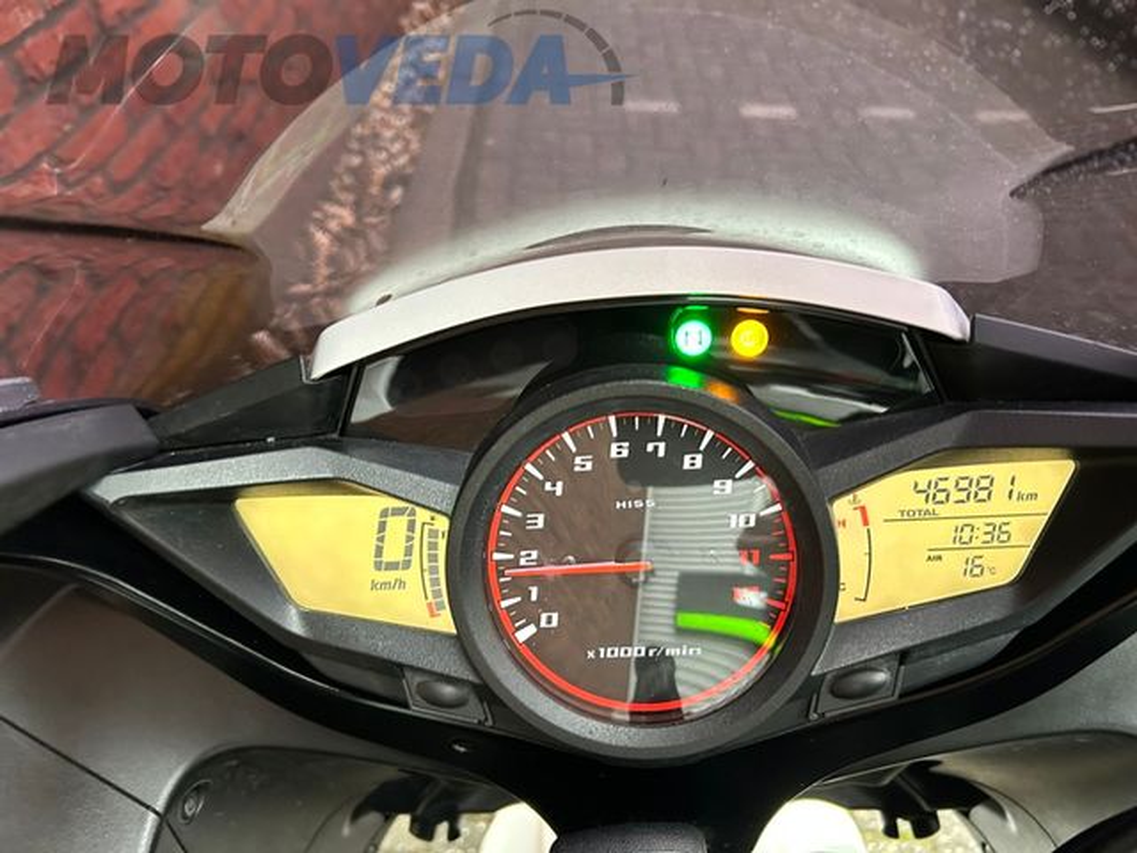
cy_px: 426
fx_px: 854
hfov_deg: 67.3
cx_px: 568
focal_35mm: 26
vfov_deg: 53.1
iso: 500
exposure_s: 1/35
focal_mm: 5.7
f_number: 1.5
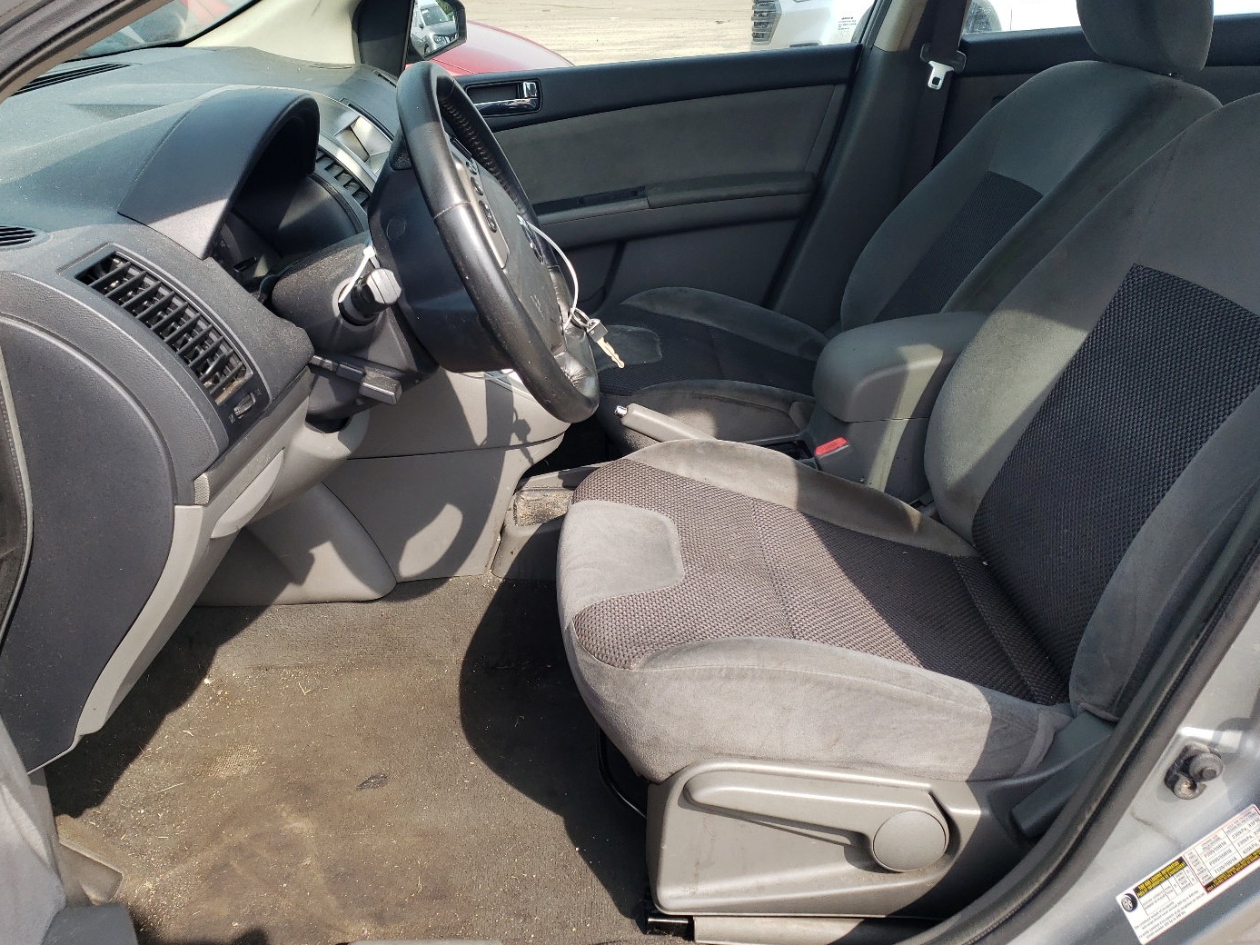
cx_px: 584
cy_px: 425
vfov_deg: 46.7
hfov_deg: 59.9
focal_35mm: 30
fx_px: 1092
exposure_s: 1/909
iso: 50
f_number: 1.5
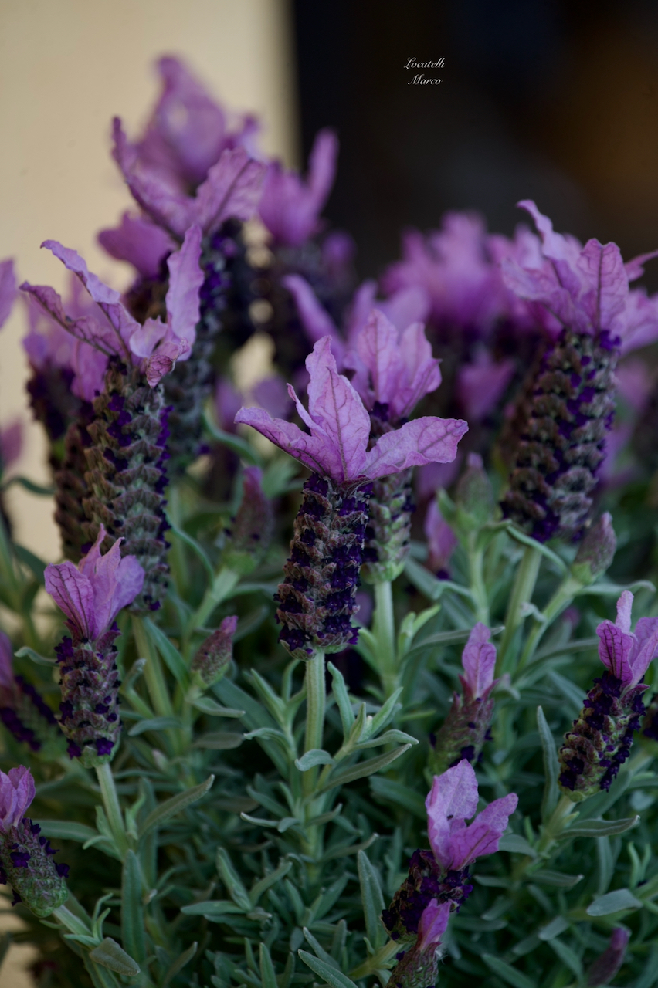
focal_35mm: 300
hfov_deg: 4.6
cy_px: 494
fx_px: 8233
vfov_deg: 6.9
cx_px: 329
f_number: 5.6
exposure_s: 1/320
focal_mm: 300
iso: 220
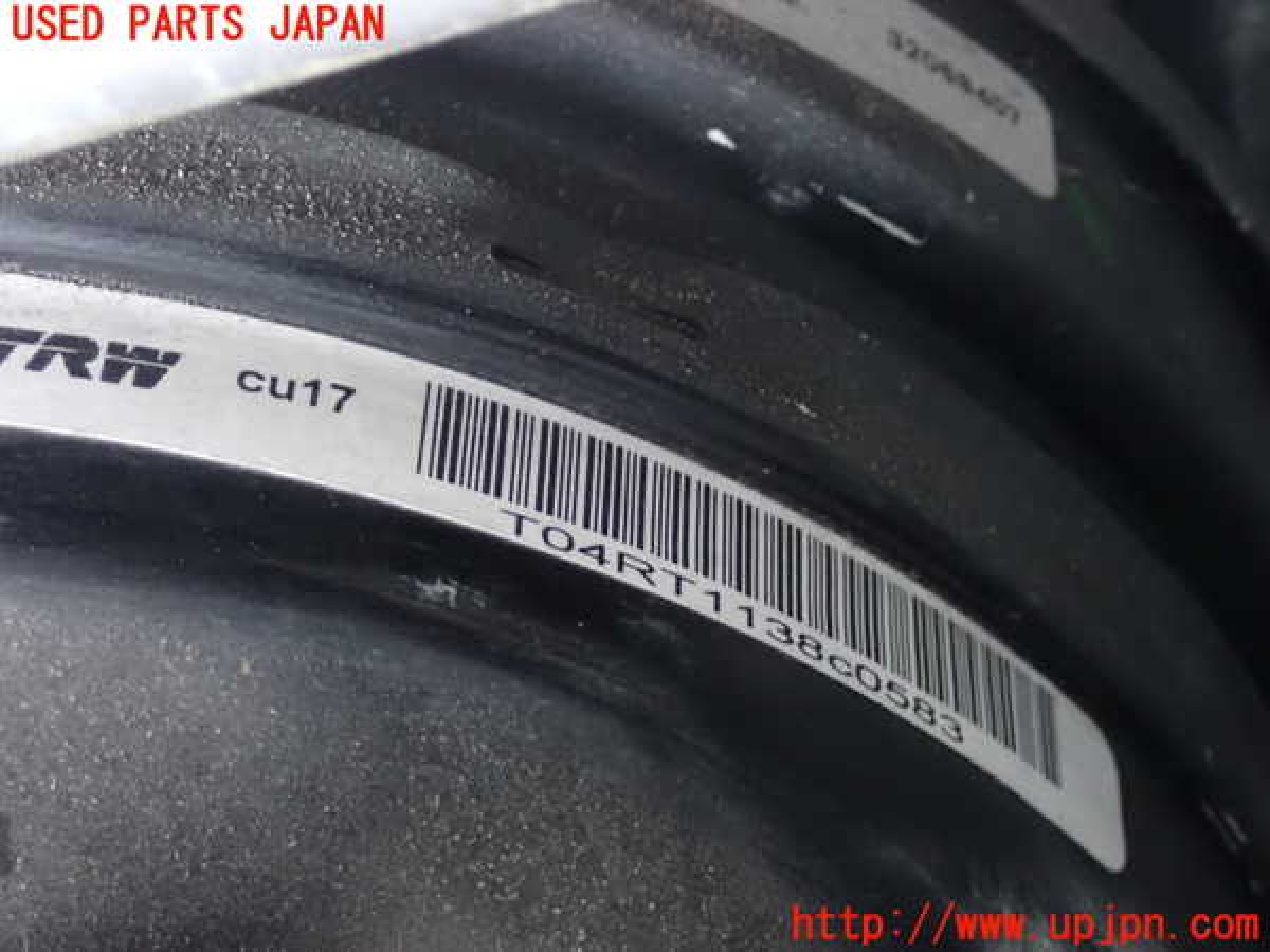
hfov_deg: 25.3
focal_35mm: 77
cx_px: 635
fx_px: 2825
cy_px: 476
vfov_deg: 19.1
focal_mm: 13.65
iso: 1600
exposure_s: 1/10
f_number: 4.1
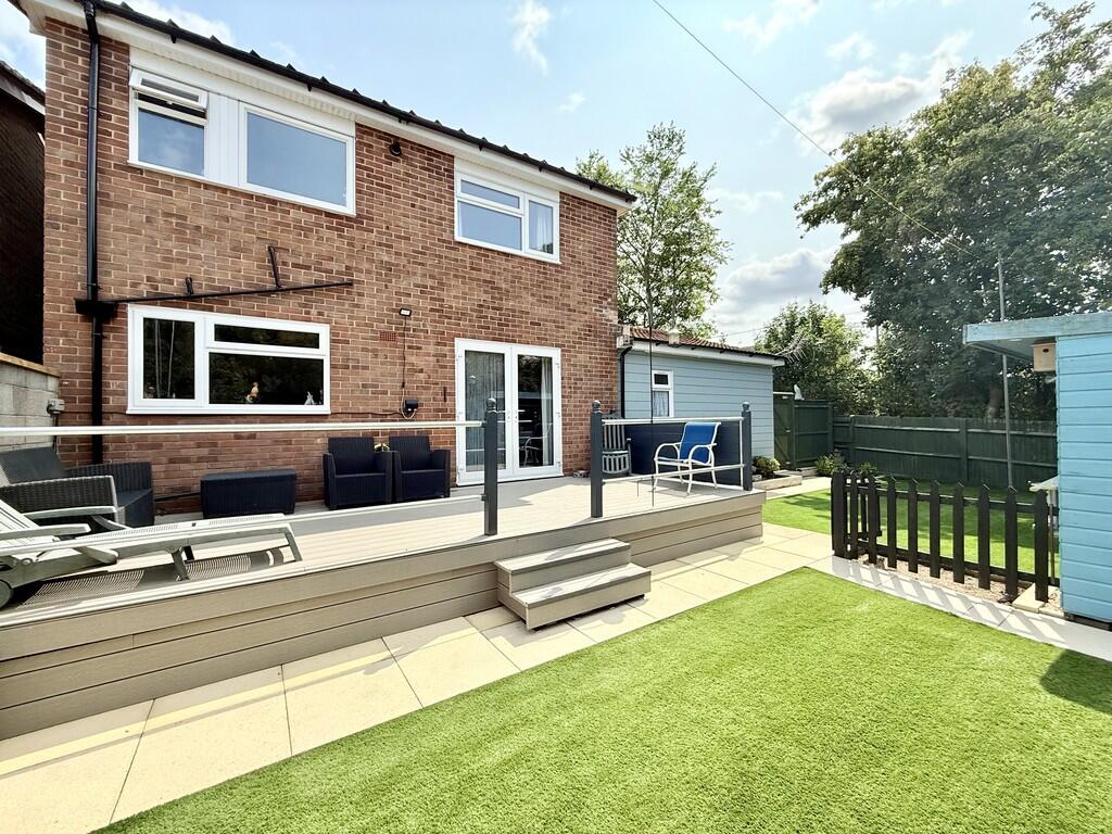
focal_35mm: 14
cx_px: 556
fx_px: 450
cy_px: 417
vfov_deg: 85.7
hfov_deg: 102.1
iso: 64
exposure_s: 1/1848
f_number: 2.2
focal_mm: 2.22
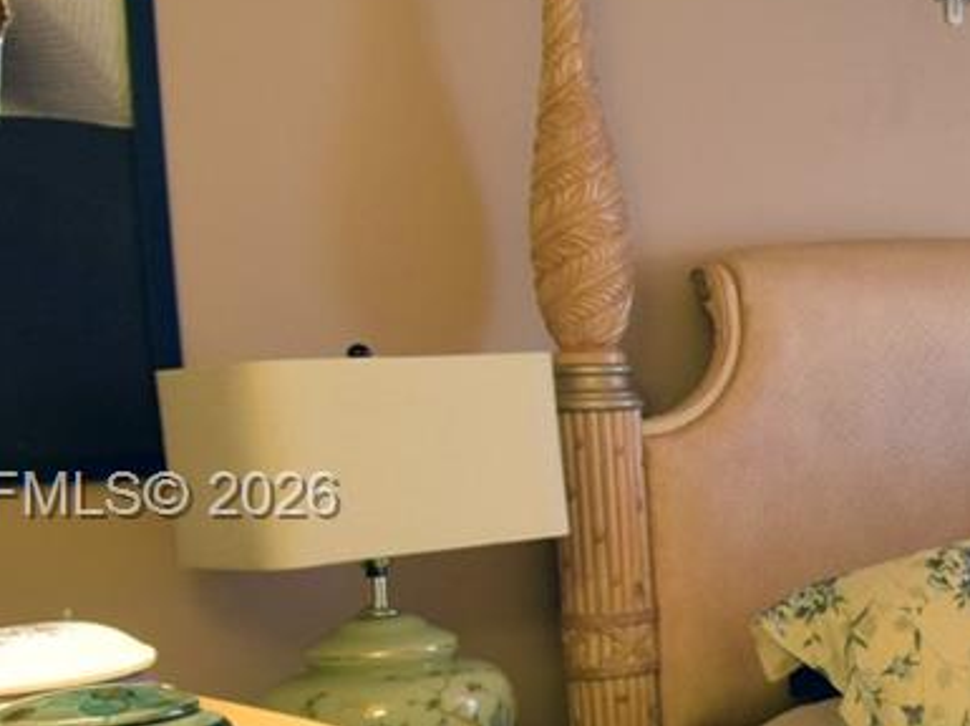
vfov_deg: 24.2
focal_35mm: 60
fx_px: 1680
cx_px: 1570
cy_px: 499
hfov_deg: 23.4
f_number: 6.3
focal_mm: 10
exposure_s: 1/2.5
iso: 400
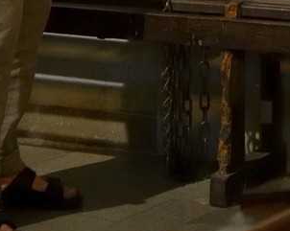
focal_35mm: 179
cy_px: -506
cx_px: 254
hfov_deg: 10.7
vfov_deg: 7.4
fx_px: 1535
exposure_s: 1/30
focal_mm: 36
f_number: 6.3
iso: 1600
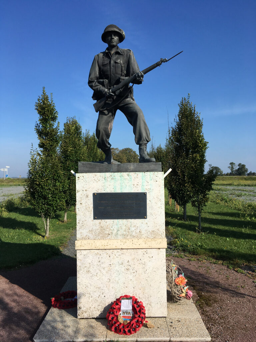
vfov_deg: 61.7
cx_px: 128
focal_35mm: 29
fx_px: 286
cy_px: 171
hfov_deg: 48.2
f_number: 2.2
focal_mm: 4.15
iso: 25
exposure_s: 1/2404
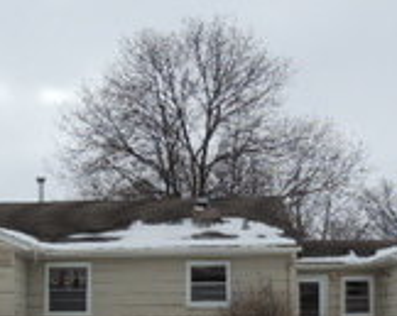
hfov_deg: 26.9
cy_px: 277
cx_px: 66
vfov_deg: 21.7
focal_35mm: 69
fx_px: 809
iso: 100
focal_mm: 5.8
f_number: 4.5
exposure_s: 1/1250
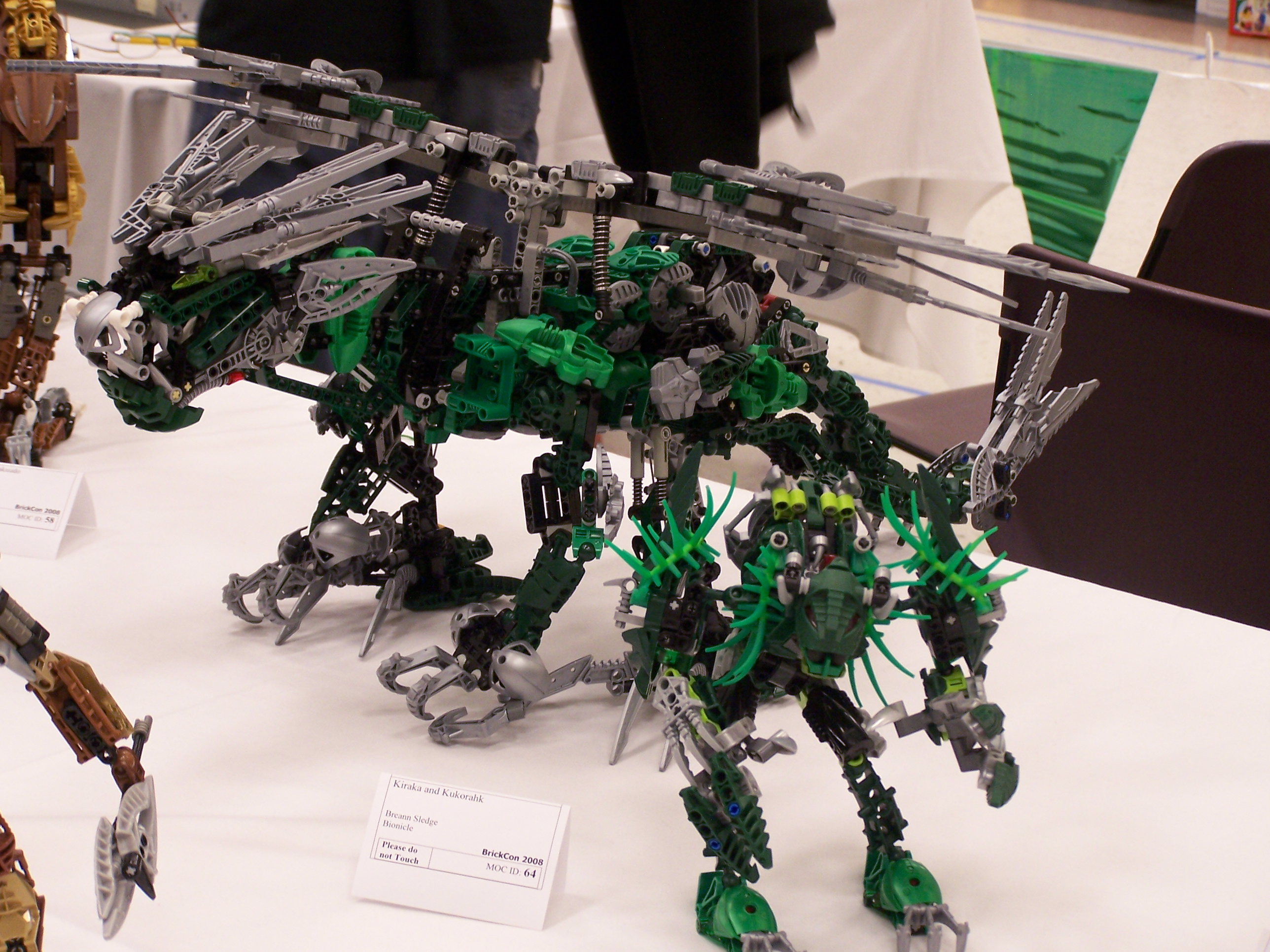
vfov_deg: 15.7
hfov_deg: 20.9
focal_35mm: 94
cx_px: 635
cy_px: 476
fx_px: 3449
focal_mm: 15.6
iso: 140
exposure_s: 1/20
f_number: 3.2
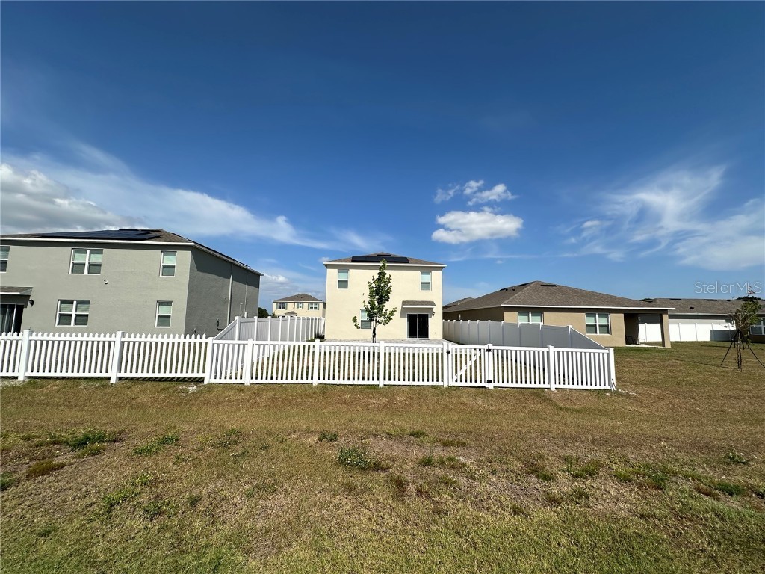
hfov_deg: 102.1
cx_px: 382
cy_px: 287
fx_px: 309
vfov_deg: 85.7
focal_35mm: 14
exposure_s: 1/4831
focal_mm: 2.22
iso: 50
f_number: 2.2
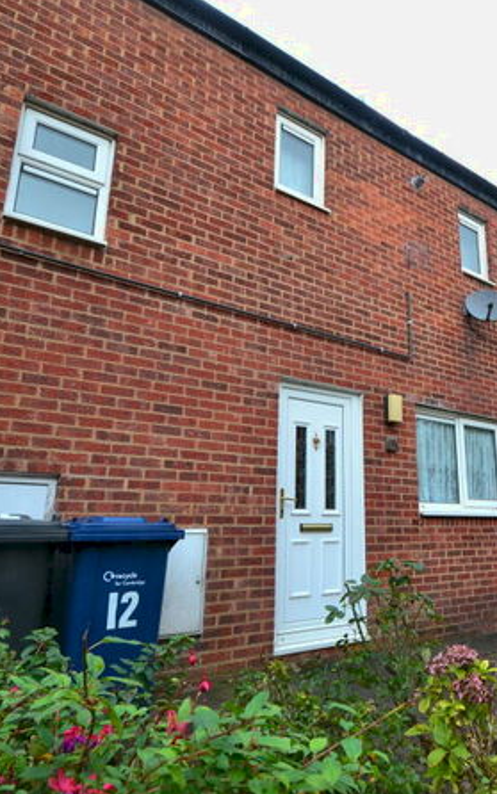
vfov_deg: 74.8
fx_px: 520
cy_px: 385
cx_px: 385
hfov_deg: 48.7
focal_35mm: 24
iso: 400
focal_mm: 10
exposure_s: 1/100
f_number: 9
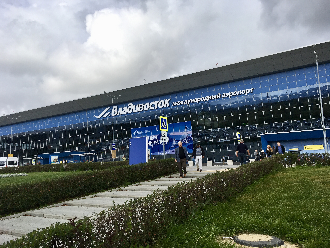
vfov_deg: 48.2
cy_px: 124
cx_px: 165
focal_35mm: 29
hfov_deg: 61.7
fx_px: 276
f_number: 2.2
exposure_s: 1/2564
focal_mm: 4.15
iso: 25
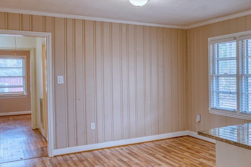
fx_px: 286
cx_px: 254
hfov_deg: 41.1
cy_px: 79
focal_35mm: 41
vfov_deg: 32.6
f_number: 8
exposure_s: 1/10
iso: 400
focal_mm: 17
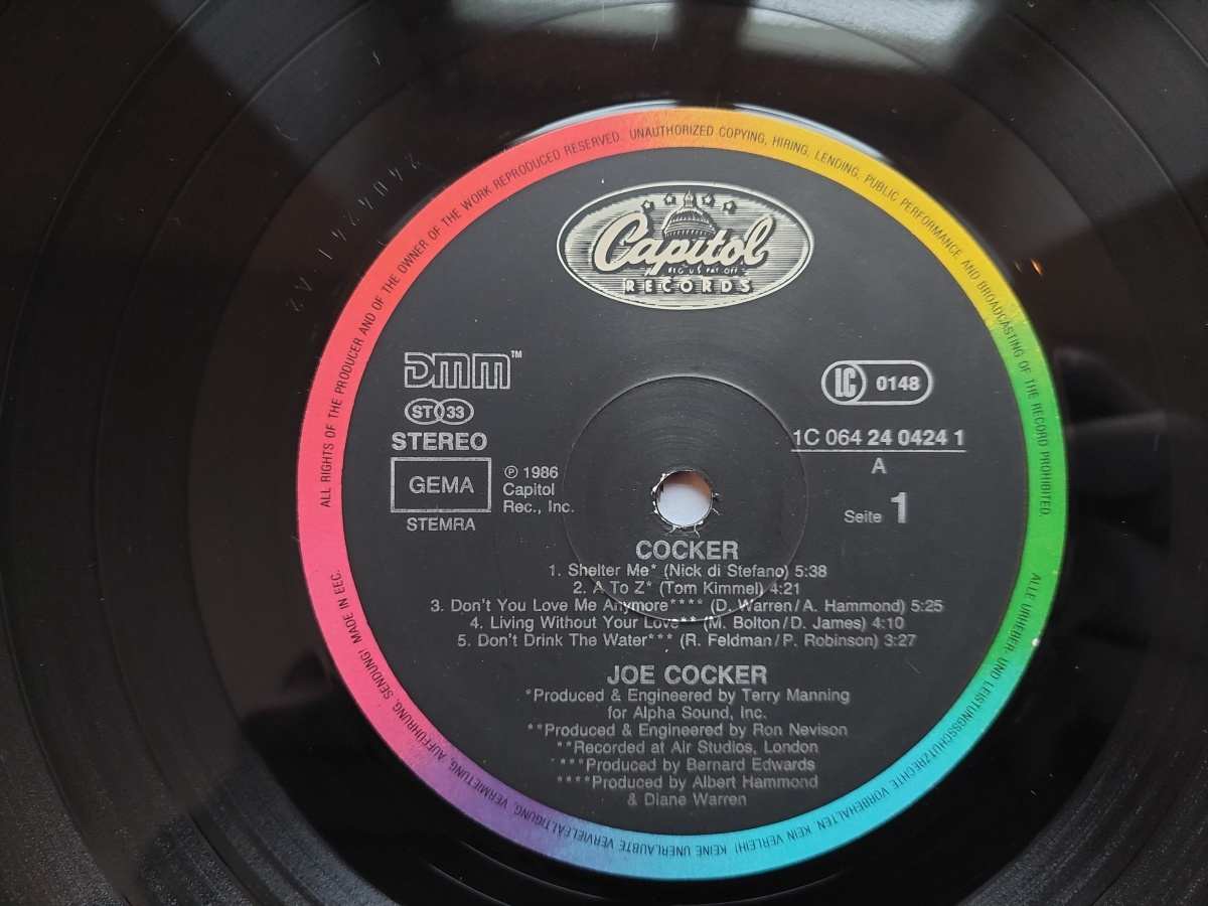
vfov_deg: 56.8
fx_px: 838
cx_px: 604
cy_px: 453
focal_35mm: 24
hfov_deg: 71.6
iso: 640
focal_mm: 5.23
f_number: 1.8
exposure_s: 1/25
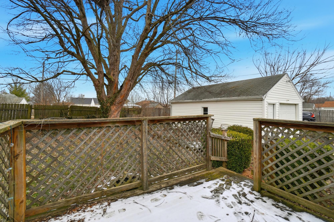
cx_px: 167
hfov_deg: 100.4
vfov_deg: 77.3
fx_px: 139
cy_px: 111
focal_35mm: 15
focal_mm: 10
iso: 100
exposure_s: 1/4000
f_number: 4.5
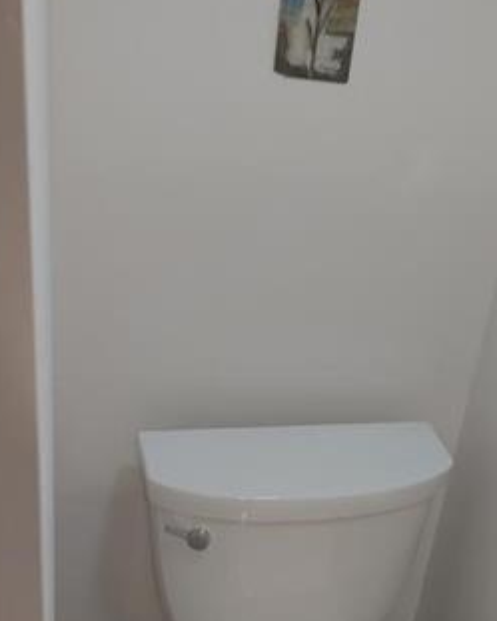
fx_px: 901
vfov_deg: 37.3
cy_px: 445
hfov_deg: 30.5
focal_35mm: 49
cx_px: 355
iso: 150
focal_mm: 5.58
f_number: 1.8
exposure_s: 1/60
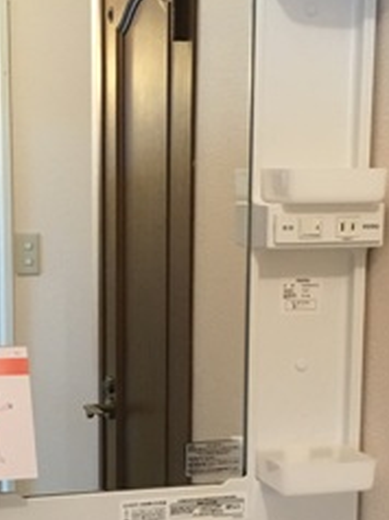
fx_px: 1171
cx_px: 122
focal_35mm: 78
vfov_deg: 24.8
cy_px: 393
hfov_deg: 18.8
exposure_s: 1/33
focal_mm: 4.15
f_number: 2.2
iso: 160
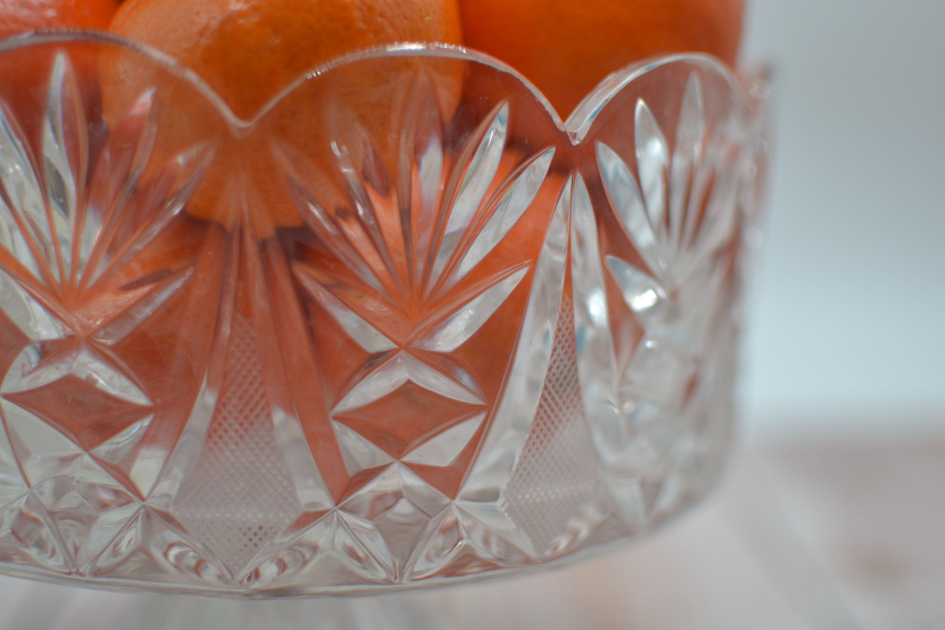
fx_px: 1378
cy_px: 315
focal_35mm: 52
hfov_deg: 37.9
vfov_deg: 25.8
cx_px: 472
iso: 100
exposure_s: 1/500
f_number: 1.8
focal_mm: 35
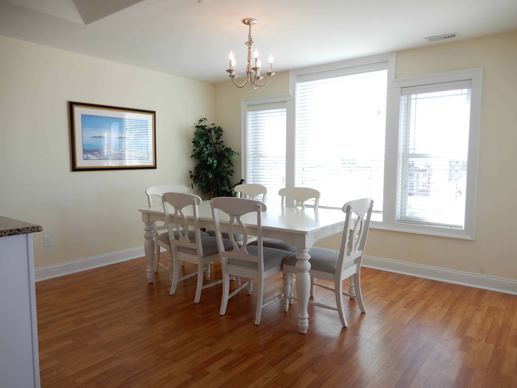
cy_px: 194
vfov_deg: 56.8
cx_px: 258
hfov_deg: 71.6
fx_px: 358
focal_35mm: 24
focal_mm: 4.3
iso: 80
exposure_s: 1/60
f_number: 3.4
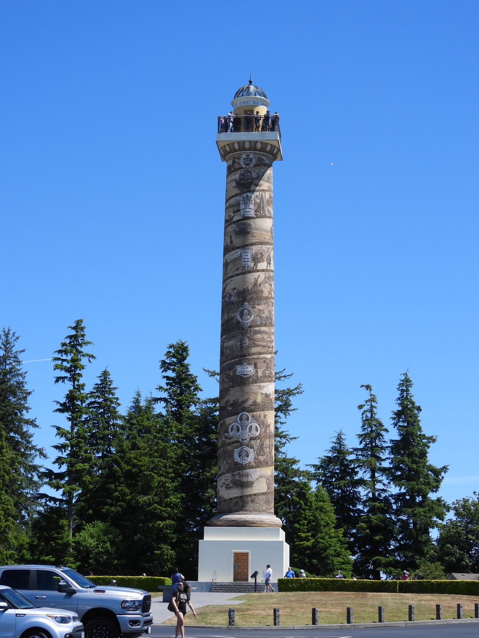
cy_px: 319
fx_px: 1384
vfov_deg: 26.0
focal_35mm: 75
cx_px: 240
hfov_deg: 19.6
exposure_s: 1/1000
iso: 100
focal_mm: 13.4
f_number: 3.5
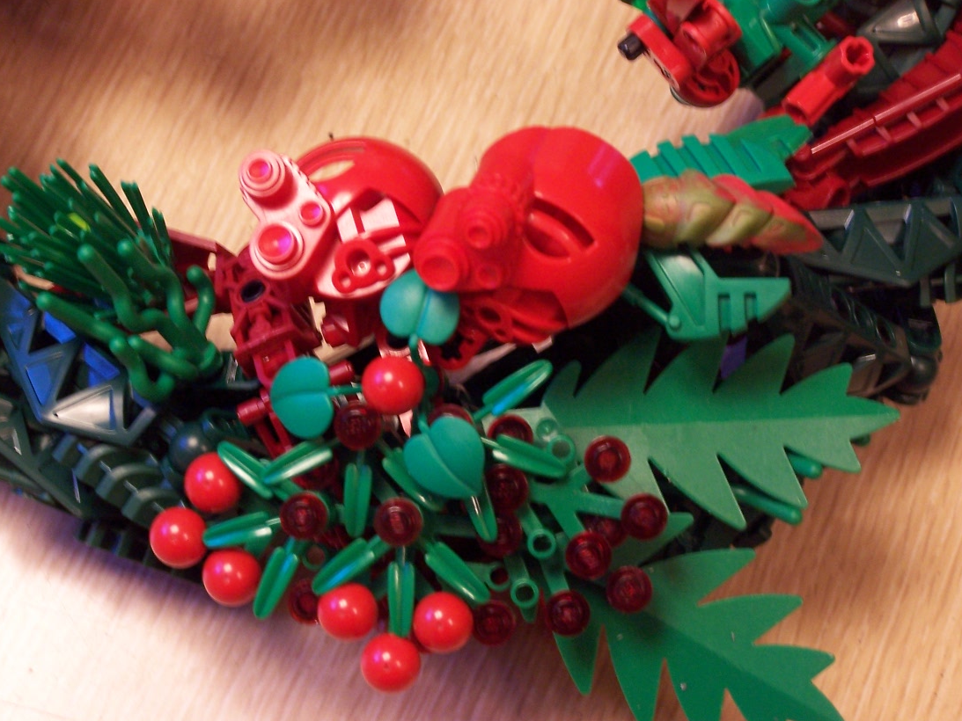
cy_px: 392
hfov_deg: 21.8
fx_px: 2501
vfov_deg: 16.4
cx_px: 446
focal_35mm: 90
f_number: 3.2
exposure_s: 1/10
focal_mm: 13.7
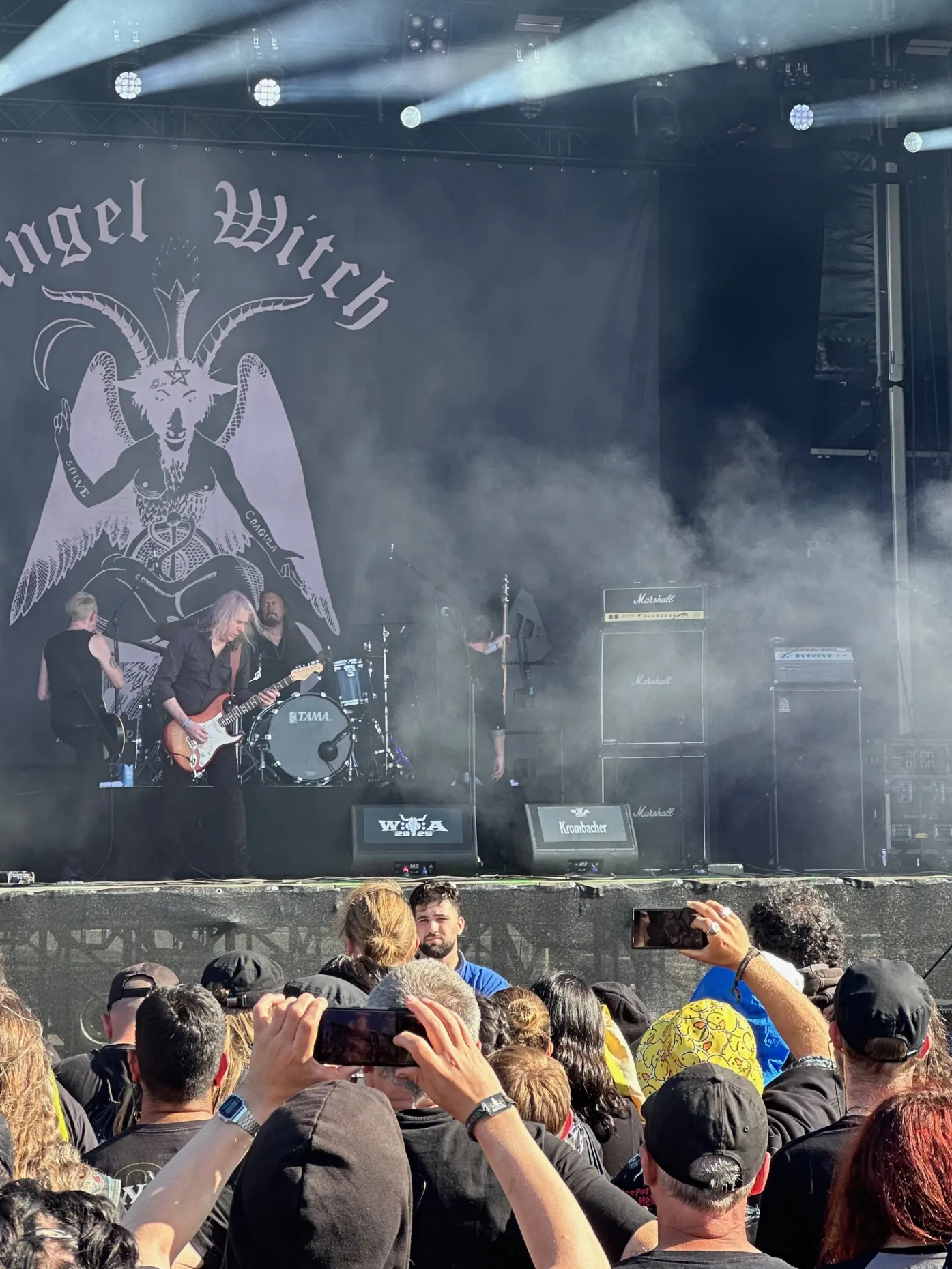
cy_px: 418
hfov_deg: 14.0
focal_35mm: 106
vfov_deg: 18.5
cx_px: 366
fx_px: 3887
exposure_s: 1/158
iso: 32
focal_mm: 9
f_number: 2.8
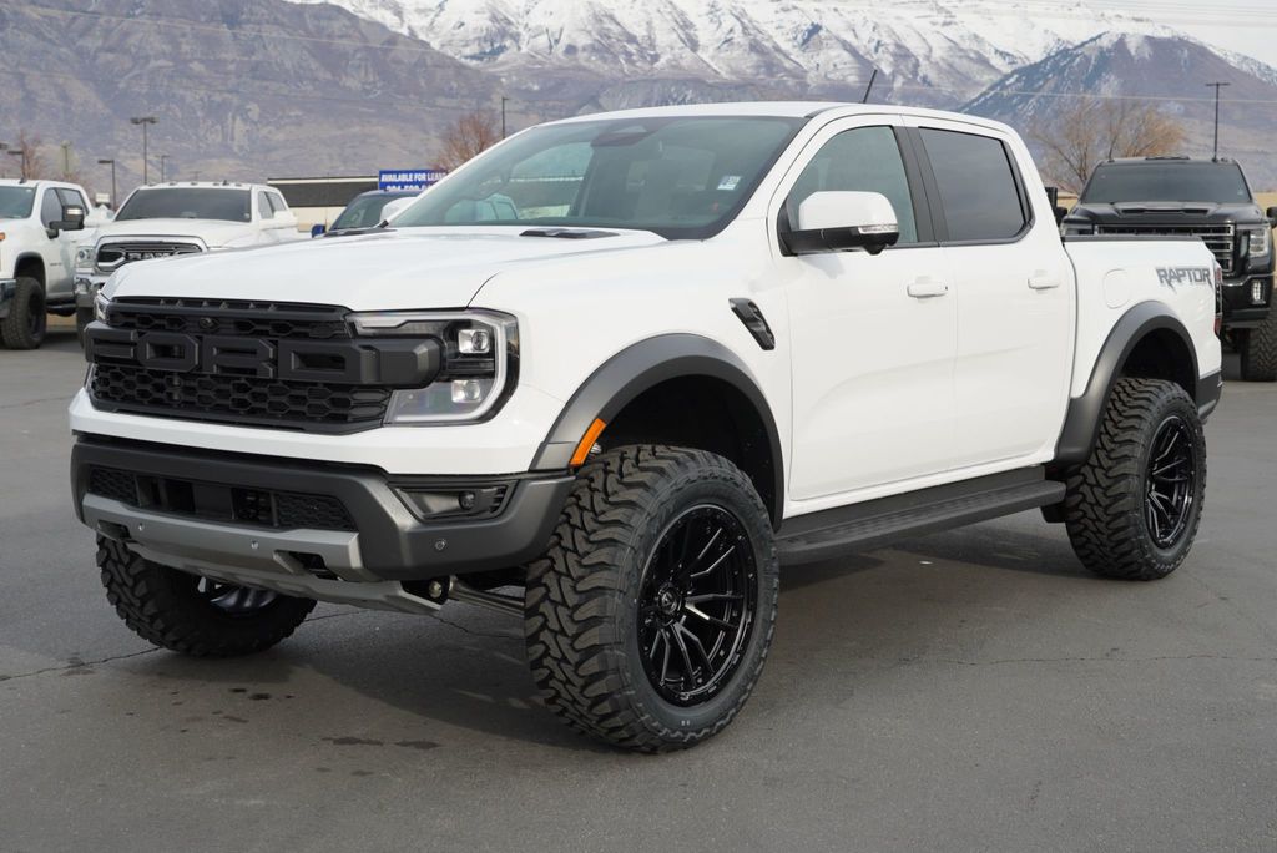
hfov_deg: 39.9
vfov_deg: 27.3
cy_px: 426
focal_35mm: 50
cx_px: 638
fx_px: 1757
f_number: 5.6
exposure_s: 1/125
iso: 100
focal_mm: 33
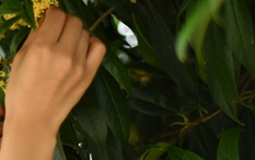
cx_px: -79
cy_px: 181
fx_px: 1460
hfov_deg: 9.8
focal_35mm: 210
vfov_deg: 6.2
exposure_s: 1/1250
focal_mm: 50
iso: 100
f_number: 1.8
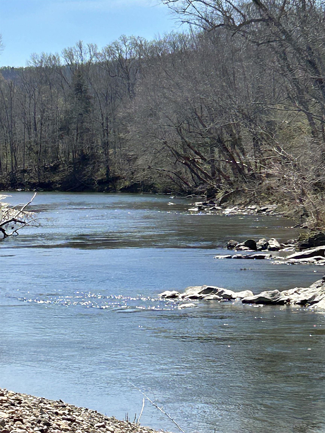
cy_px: 216
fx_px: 1665
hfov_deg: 11.1
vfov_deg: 14.8
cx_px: 162
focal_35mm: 133
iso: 50
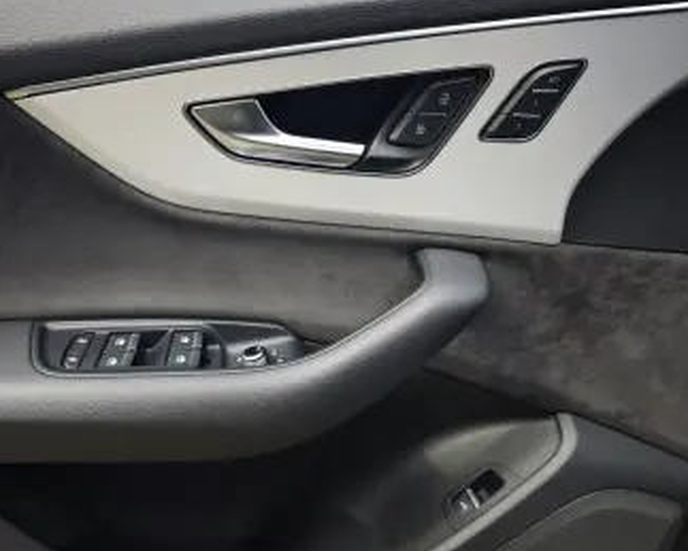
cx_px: 330
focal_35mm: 25
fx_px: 510
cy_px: 279
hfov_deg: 68.0
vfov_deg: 56.9
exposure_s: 1/280
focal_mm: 6.55
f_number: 1.6
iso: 50
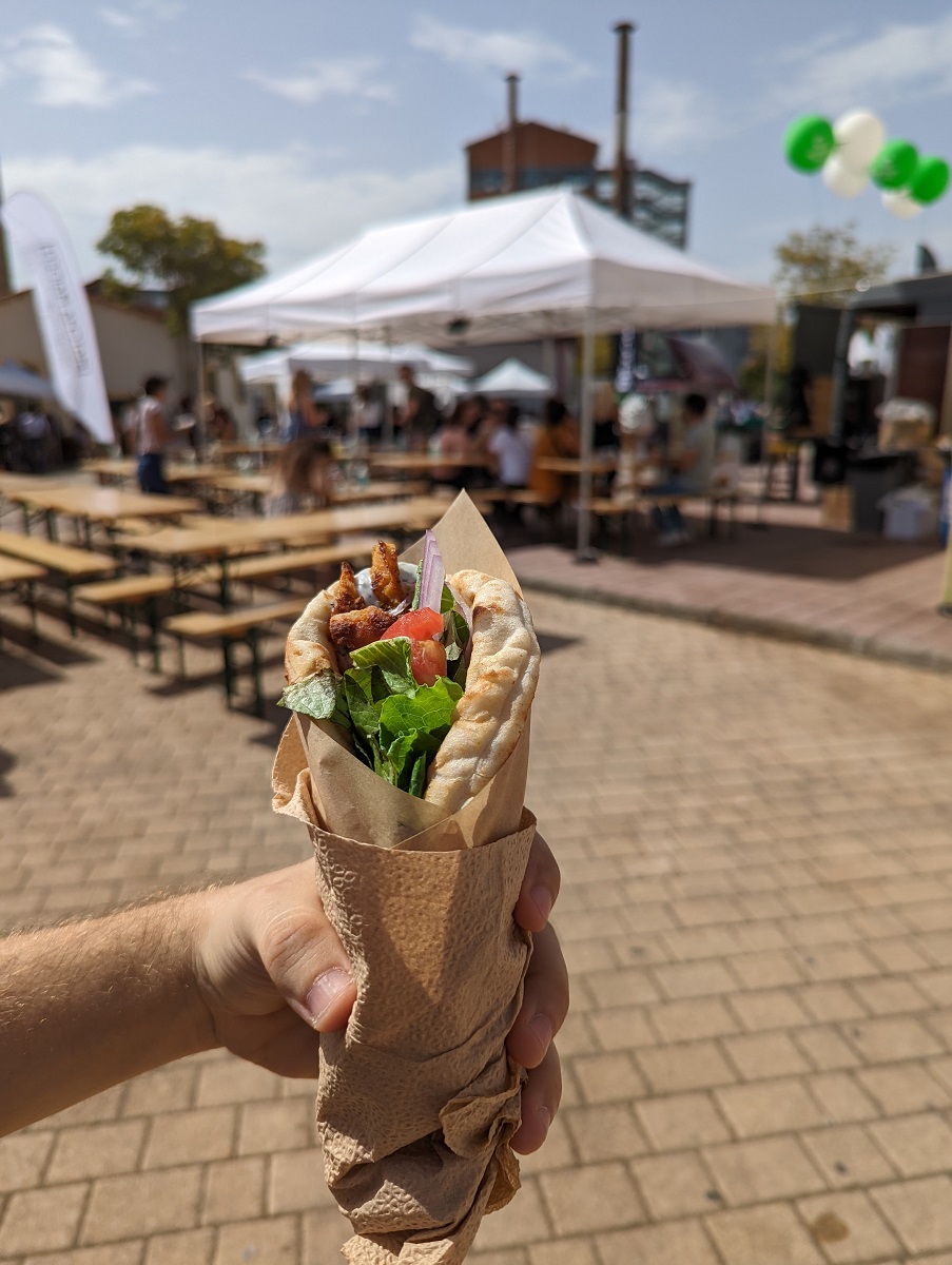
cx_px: 476
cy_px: 632
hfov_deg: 56.9
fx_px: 878
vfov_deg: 71.5
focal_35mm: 24
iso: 43
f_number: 1.85
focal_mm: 6.81
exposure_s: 1/4049
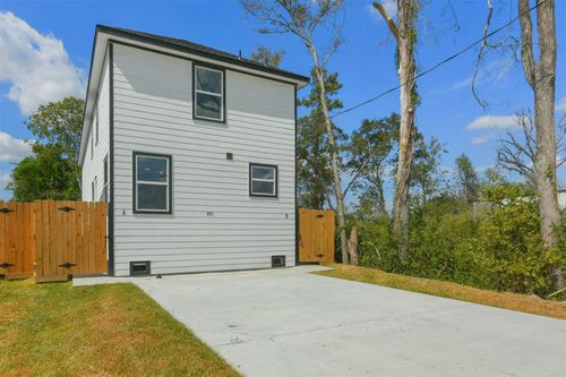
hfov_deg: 93.3
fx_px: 267
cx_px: 283
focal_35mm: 17
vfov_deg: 70.4
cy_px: 188
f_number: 6.3
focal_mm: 17
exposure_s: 1/1600
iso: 200
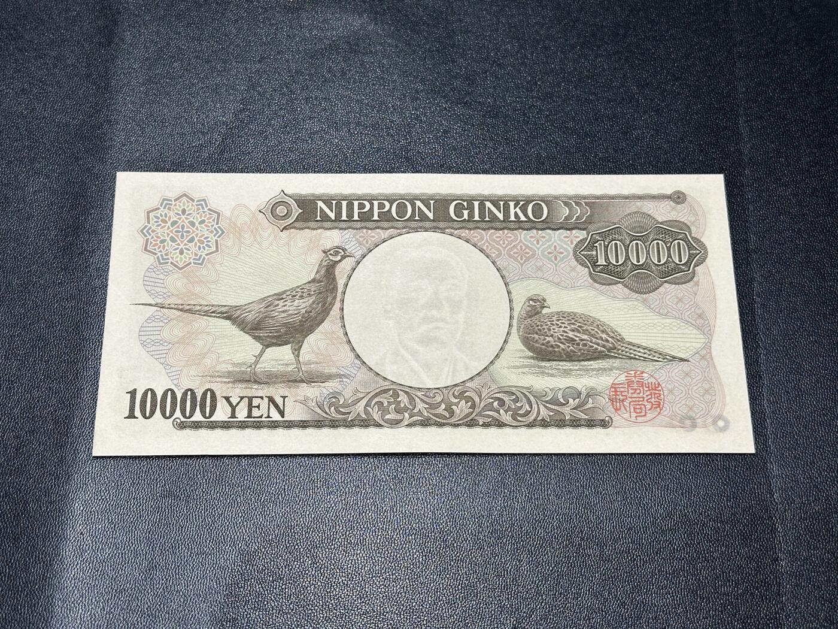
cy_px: 314
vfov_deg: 30.3
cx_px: 419
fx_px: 1162
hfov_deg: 39.7
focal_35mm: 48
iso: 100
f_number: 1.78
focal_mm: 6.86
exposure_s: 1/50
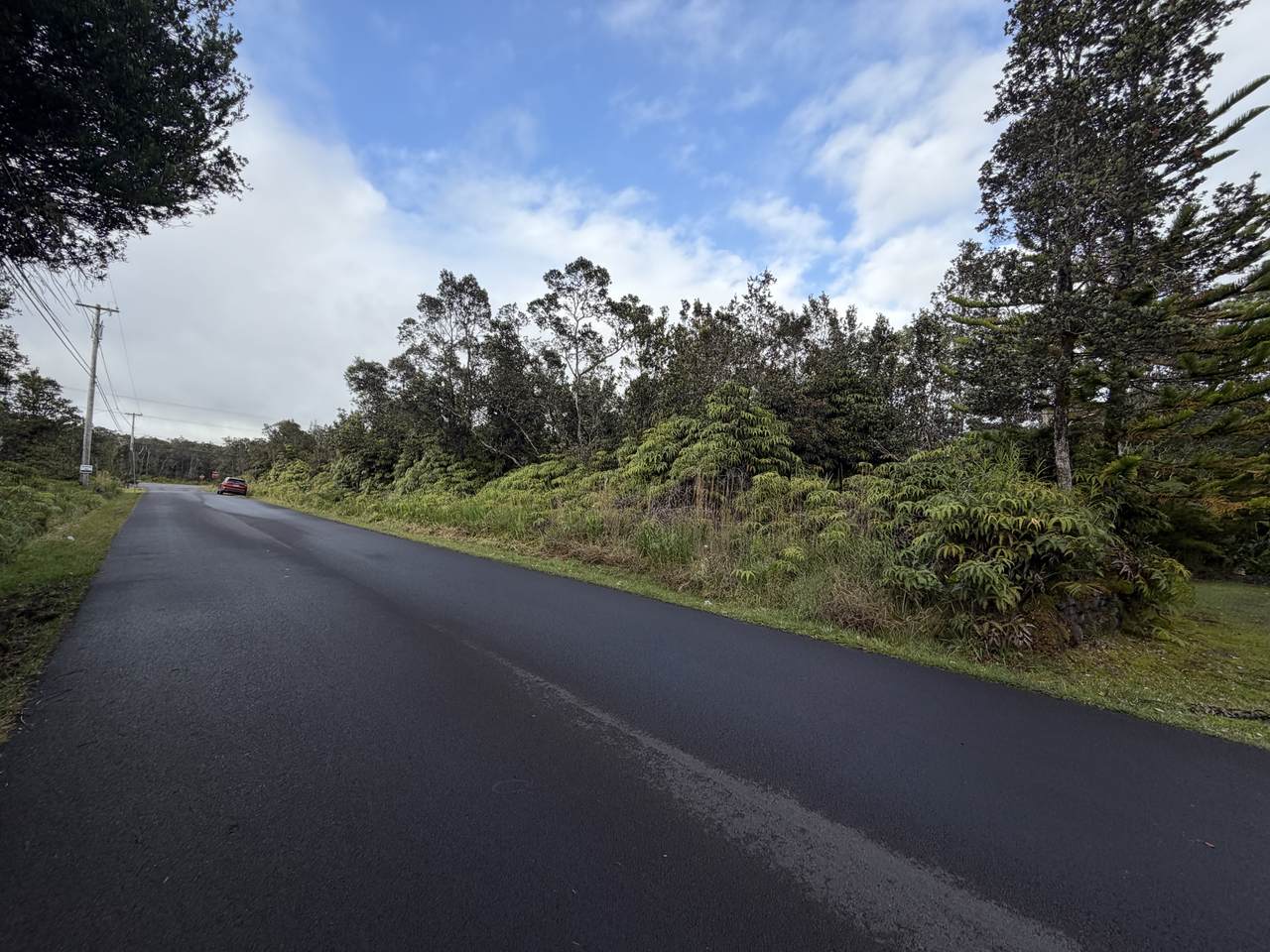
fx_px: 514
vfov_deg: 85.7
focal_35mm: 14
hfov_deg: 102.1
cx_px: 635
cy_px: 476
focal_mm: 2.22
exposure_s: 1/502
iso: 50
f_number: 2.2
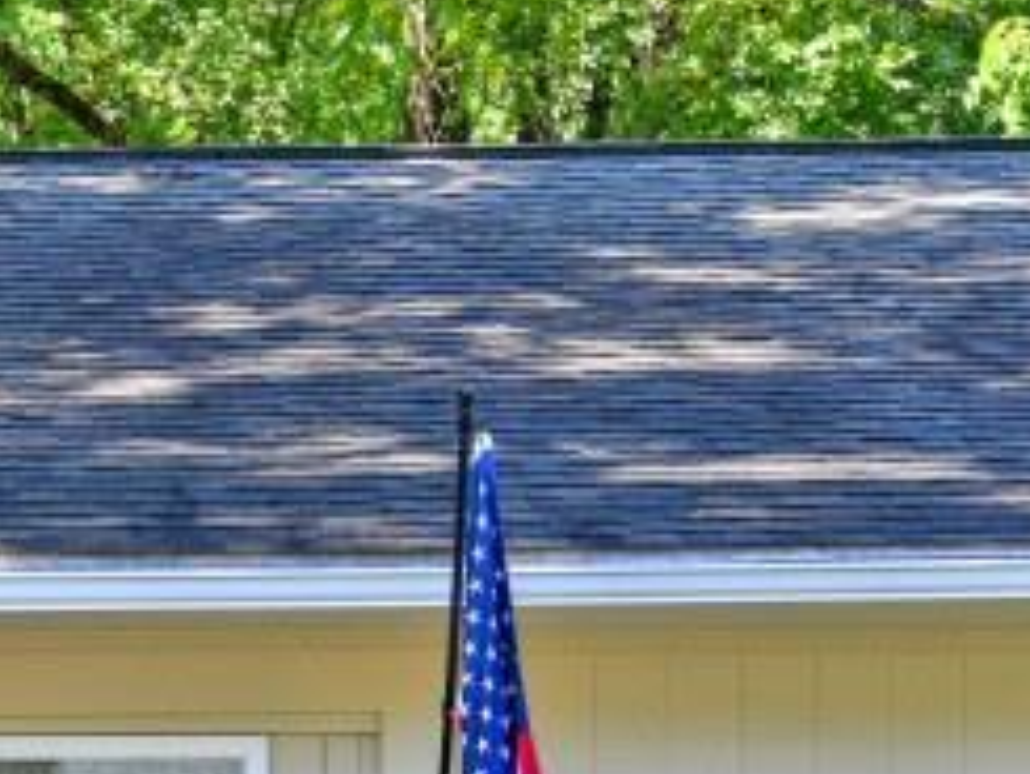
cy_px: 1094
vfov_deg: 8.7
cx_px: -17
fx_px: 5000
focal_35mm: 168
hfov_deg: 11.6
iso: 200
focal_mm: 28.5
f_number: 5.6
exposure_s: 1/250
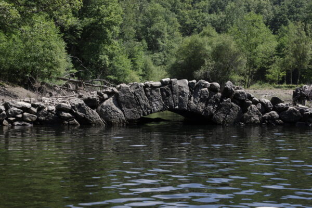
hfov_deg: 42.7
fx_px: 399
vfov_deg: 29.2
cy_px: 104
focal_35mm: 46
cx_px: 156
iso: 160
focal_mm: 31
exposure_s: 1/200
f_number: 8
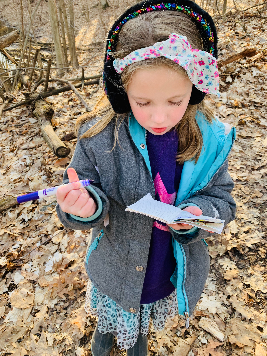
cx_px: 134
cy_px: 178
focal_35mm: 26
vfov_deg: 67.3
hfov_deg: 53.1
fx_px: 267
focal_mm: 4.25
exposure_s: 1/121
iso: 40
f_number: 1.8
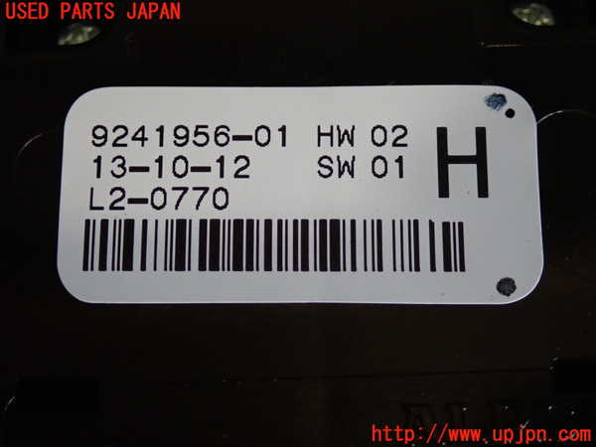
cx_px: 298
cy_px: 224
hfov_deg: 23.8
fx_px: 1412
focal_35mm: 82
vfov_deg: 18.0
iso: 800
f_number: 4.3
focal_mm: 14.62
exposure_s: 1/50
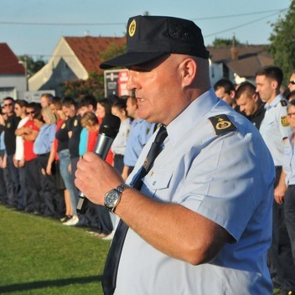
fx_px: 1533
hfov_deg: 11.0
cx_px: 148
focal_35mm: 159
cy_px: 148
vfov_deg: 11.0
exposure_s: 1/1000
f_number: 16
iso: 1600
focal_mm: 82
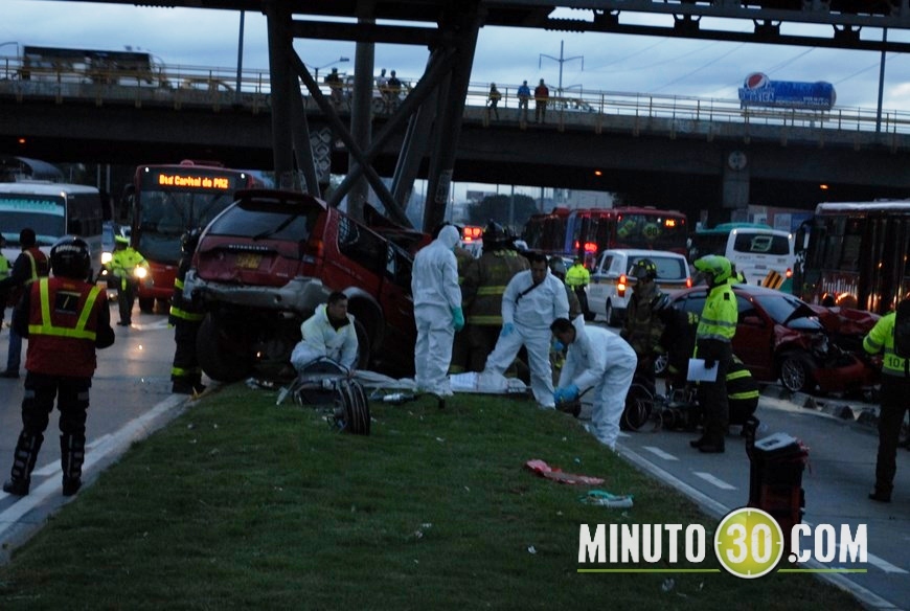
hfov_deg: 24.6
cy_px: 306
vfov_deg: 16.6
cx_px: 455
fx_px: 2090
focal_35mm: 82
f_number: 5.6
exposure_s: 1/60
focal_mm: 55
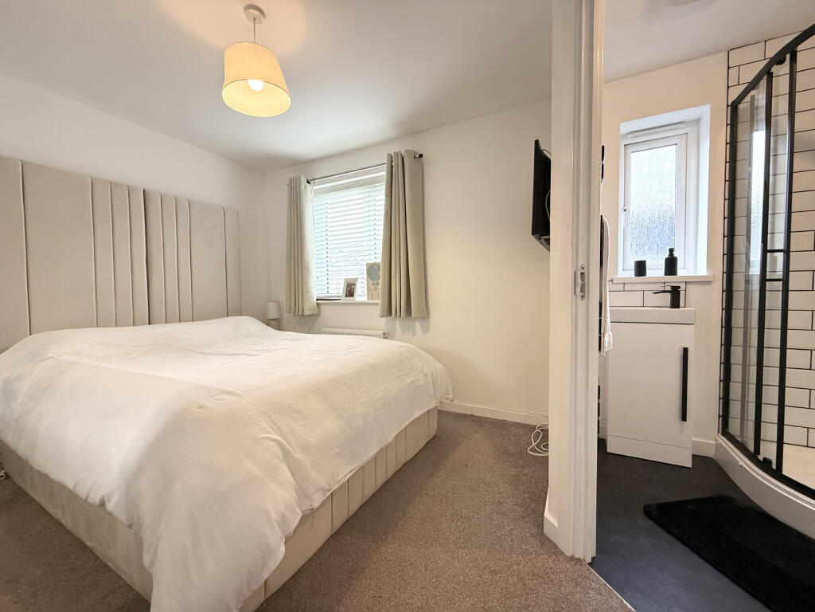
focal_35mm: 14
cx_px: 408
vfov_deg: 85.7
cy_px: 306
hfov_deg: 102.1
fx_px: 330
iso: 200
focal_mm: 2.22
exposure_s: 1/99
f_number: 2.2
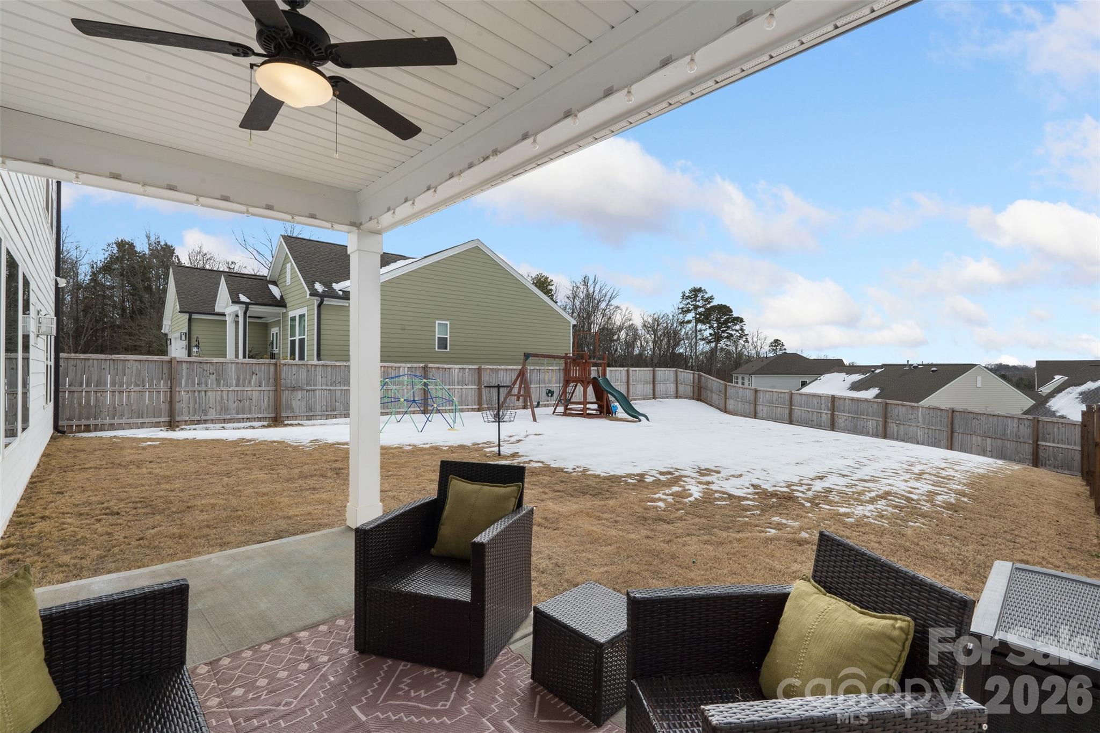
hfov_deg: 96.8
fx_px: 489
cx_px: 550
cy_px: 366
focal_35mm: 16
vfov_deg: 73.7
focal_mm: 16
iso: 100
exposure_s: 1/250
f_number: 16
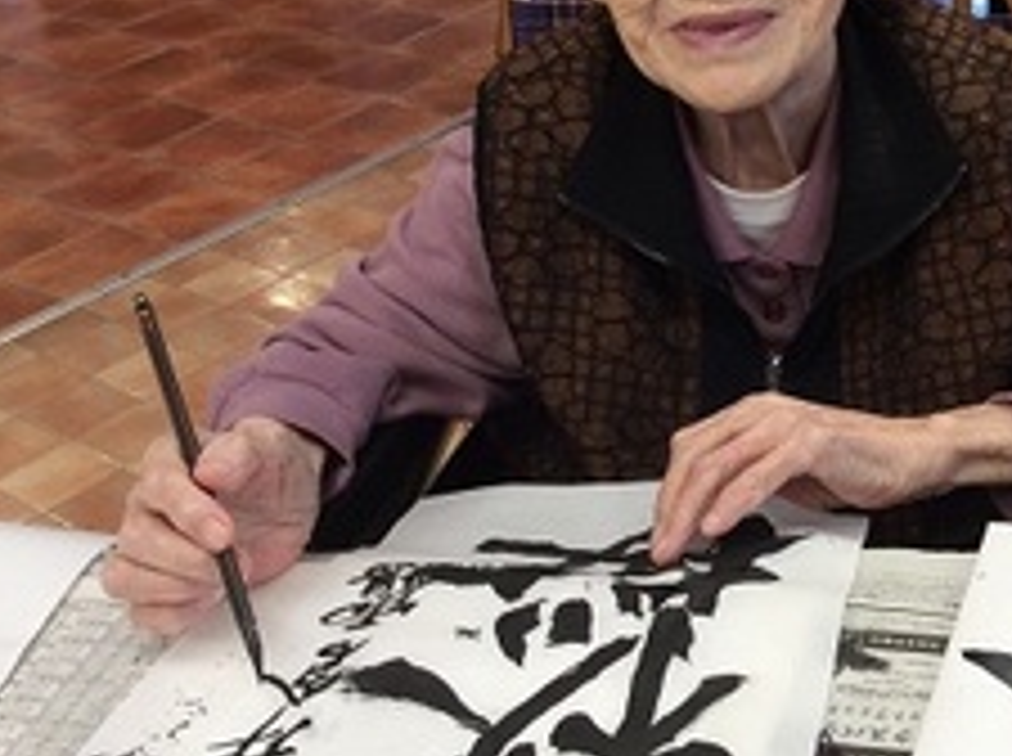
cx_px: 774
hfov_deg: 33.1
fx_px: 1664
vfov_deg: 25.5
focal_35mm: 57
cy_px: 286
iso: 32
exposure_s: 1/24
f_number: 2.4
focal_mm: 3.3
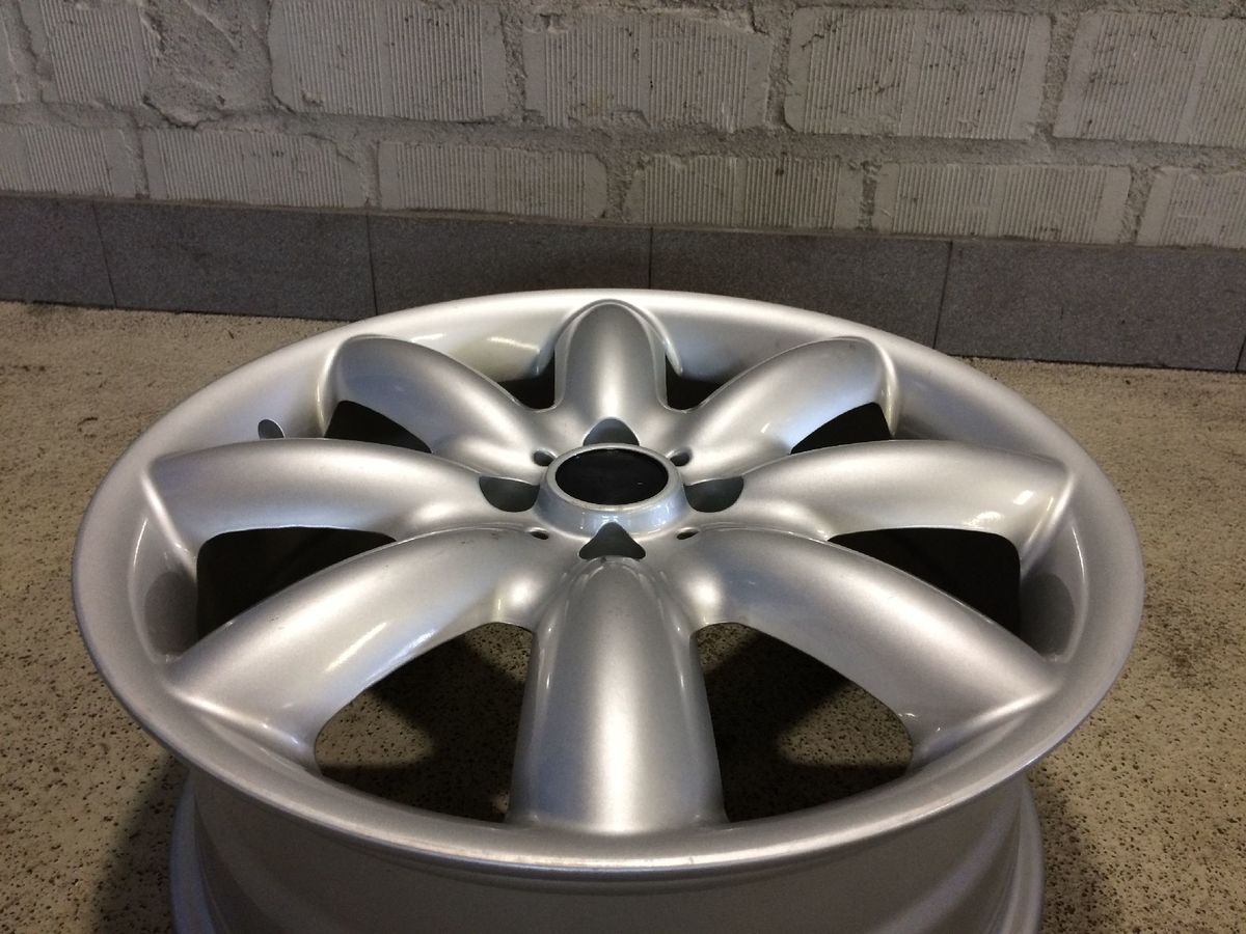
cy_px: 467
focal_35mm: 29
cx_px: 623
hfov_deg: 61.7
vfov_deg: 48.2
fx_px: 1044
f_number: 2.2
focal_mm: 4.15
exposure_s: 1/33
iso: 80
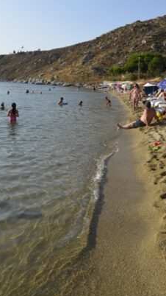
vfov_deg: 63.6
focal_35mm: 30
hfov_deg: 38.9
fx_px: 235
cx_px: 89
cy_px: 116
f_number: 8
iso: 110
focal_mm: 10
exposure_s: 1/250
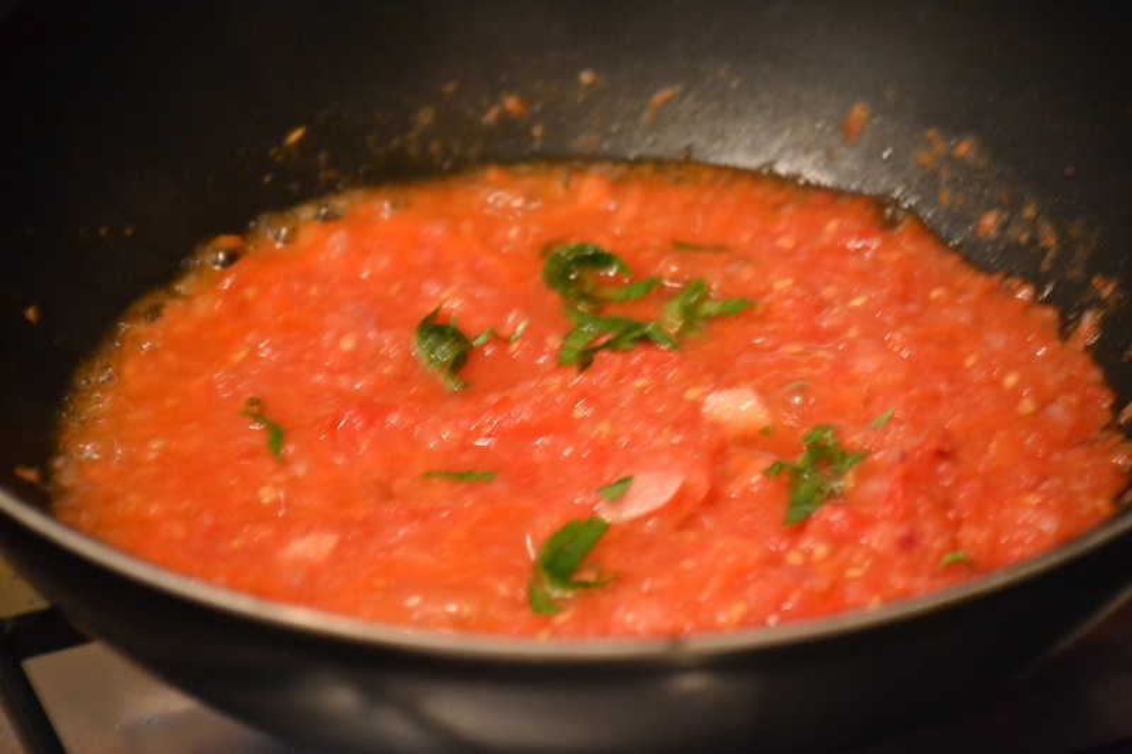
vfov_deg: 7.9
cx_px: 566
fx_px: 5470
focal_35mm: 174
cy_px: 377
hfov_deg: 11.8
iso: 3200
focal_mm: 116
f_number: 4.8
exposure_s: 1/20
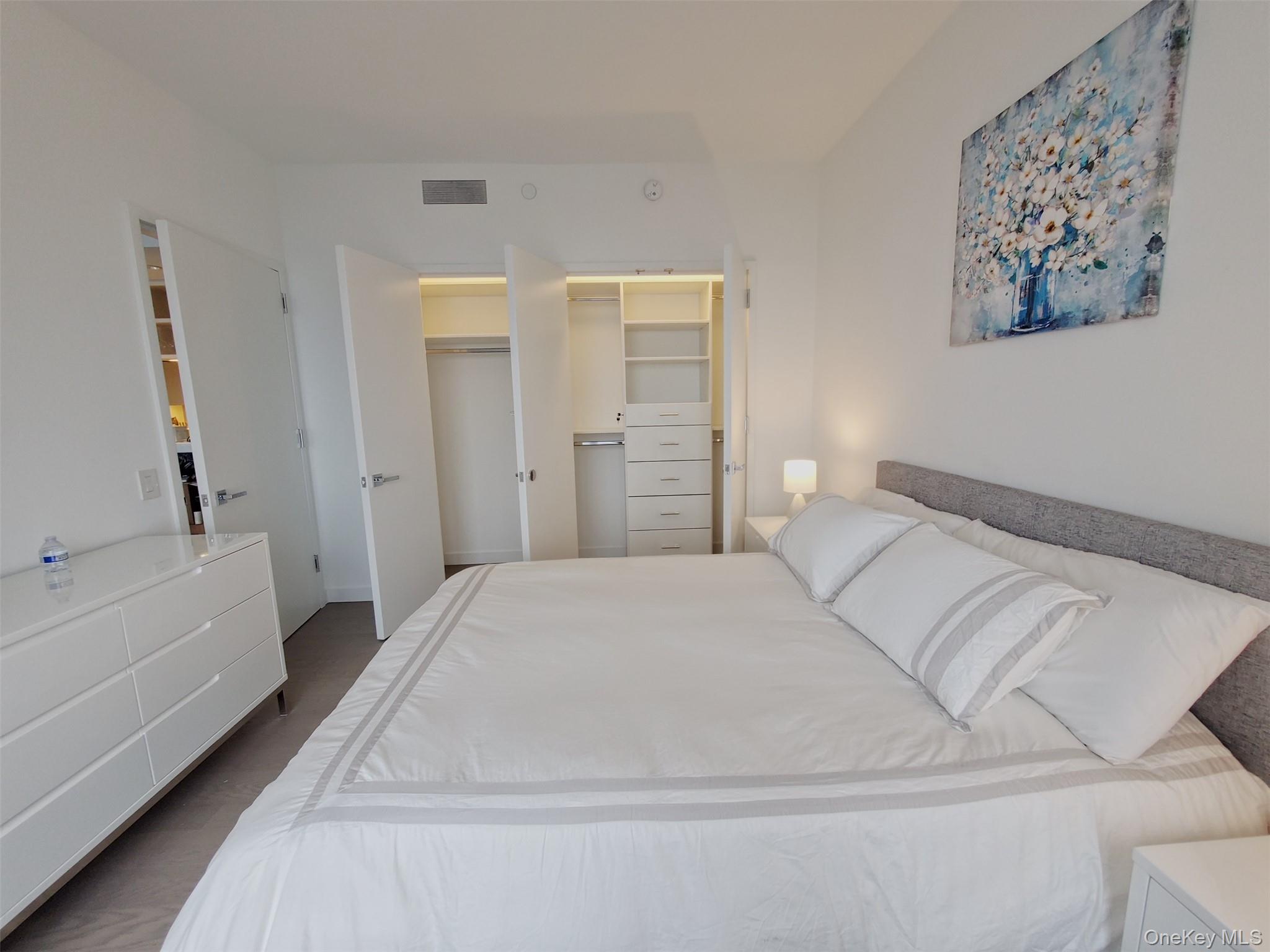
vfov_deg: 89.9
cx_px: 635
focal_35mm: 13
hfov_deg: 106.2
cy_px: 476
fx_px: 477
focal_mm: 1.8
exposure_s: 1/59
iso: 80
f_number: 2.2
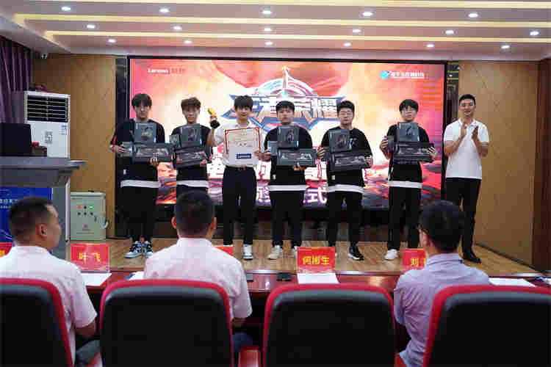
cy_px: 184
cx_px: 276
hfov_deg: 50.7
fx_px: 582
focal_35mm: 38
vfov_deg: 35.1
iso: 1000
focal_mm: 38
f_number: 3.2
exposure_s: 1/100
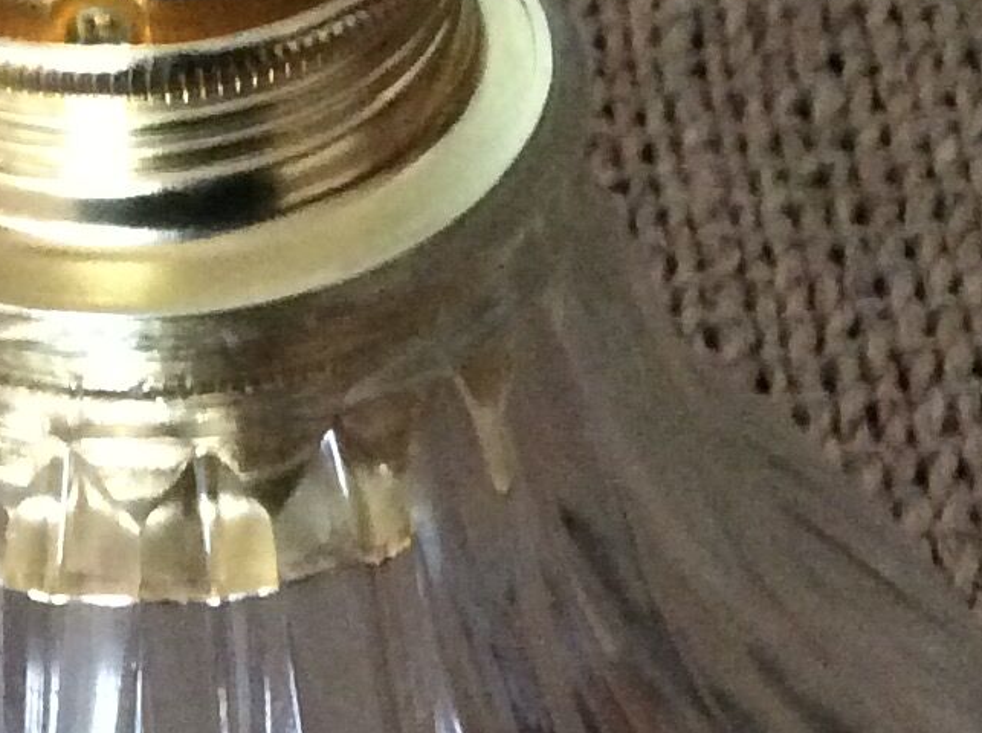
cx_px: -34
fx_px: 3653
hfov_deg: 15.0
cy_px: 820
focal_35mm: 129
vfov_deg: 11.3
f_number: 2.4
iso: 400
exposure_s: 1/17
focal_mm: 3.3
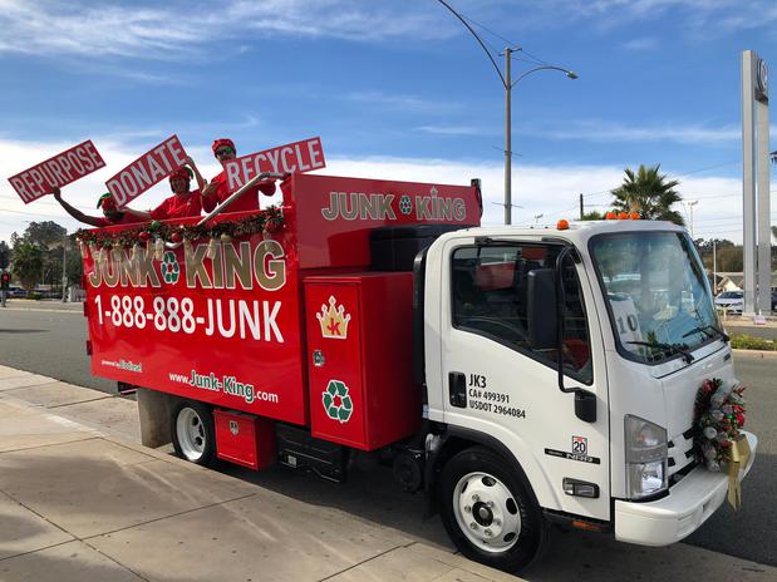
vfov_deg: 49.7
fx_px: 628
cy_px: 291
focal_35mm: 28
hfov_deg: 63.5
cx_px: 388
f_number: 1.8
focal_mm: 3.99
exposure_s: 1/1548
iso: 20
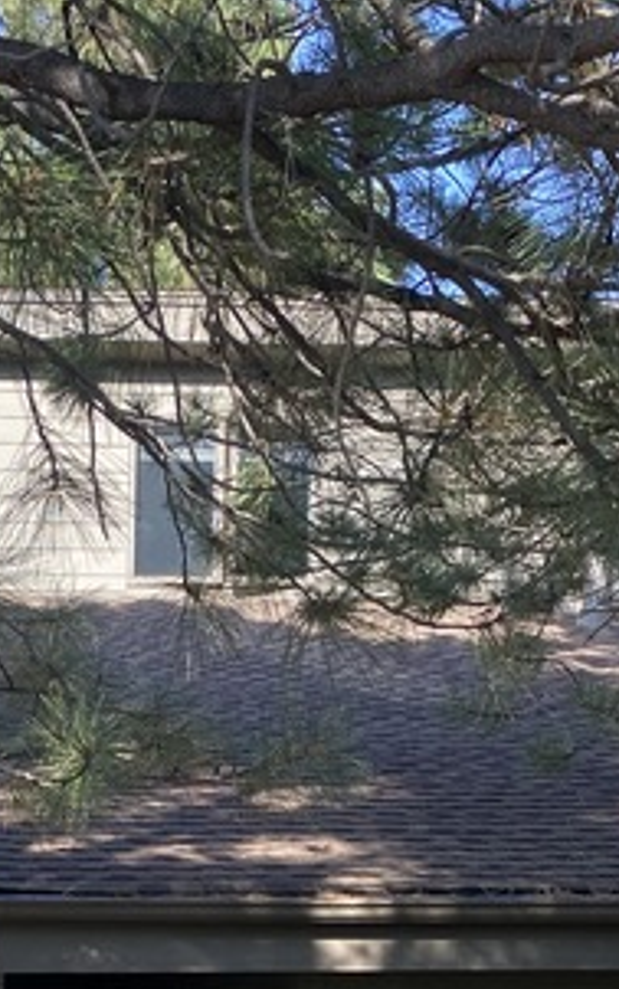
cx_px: -108
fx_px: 1969
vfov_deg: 25.4
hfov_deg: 17.1
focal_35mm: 73
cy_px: 1176
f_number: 1.8
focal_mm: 4.25
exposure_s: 1/368
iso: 32
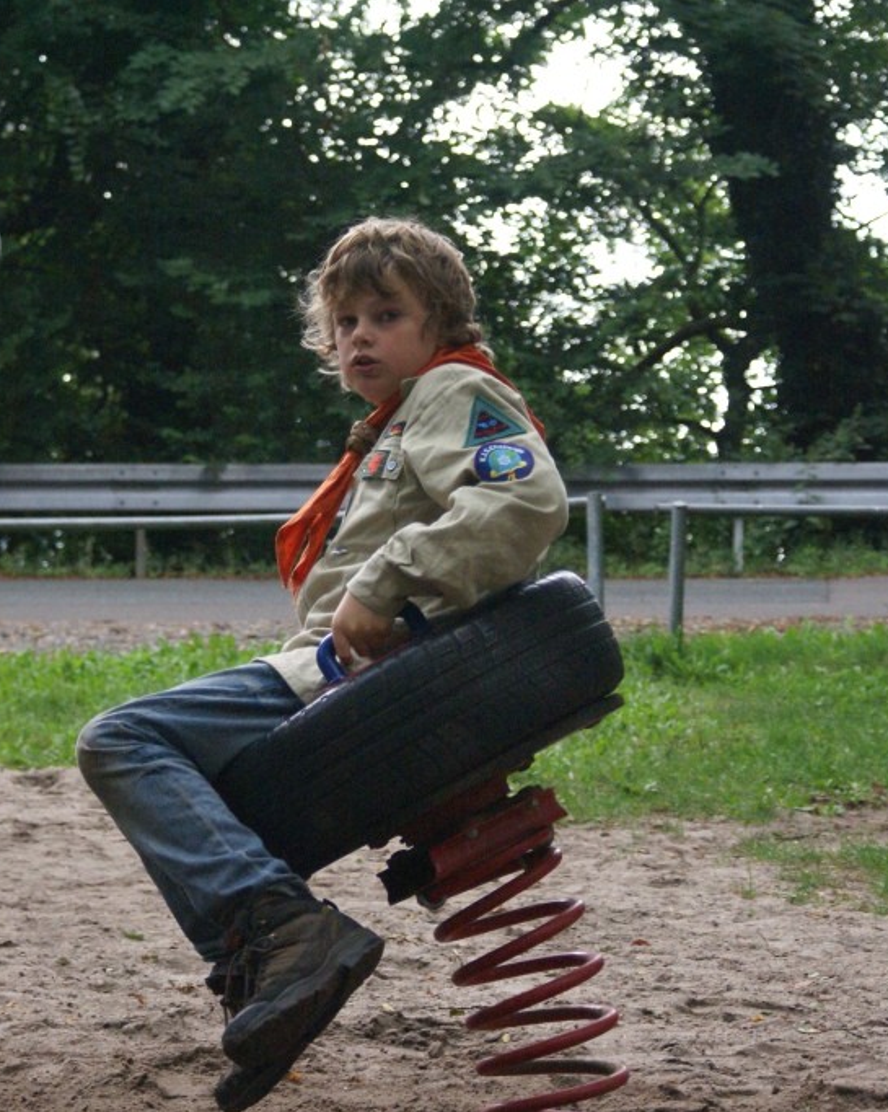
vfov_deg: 15.2
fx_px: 4175
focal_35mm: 127
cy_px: 557
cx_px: 469
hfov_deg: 12.1
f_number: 5.6
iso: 800
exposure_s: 1/200
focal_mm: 60
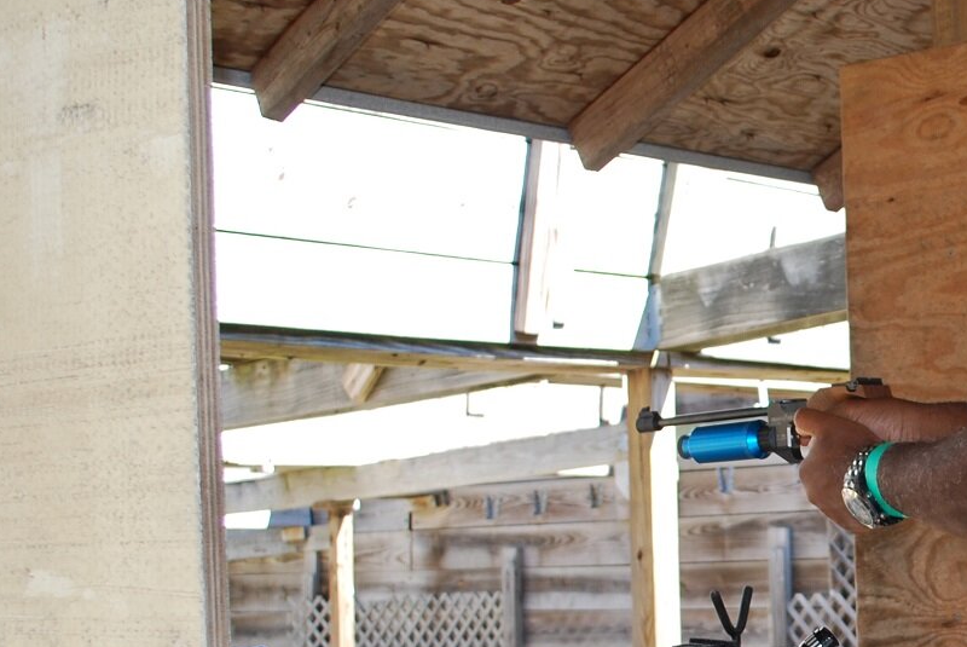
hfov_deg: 25.5
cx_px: 990
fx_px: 2016
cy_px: 501
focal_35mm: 75
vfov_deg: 18.1
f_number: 3.8
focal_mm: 20
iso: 140
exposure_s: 1/125
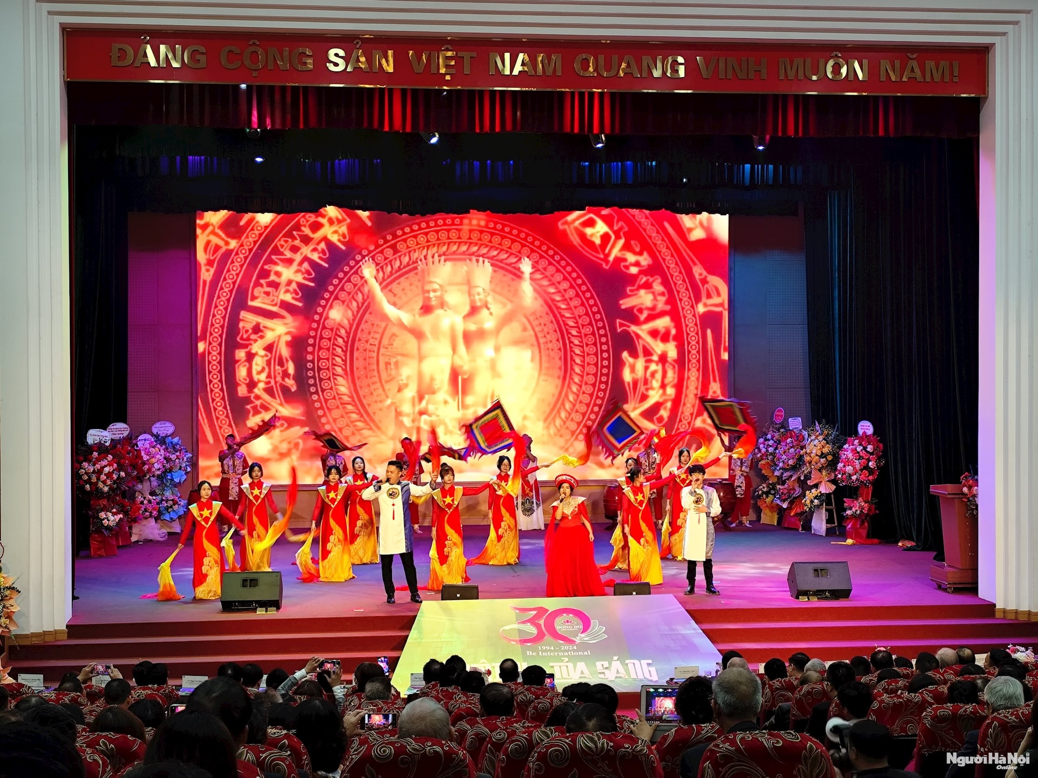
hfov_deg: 37.5
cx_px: 519
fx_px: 1529
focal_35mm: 51
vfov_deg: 28.6
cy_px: 389
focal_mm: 6.19
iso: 200
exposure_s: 1/50
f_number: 1.65
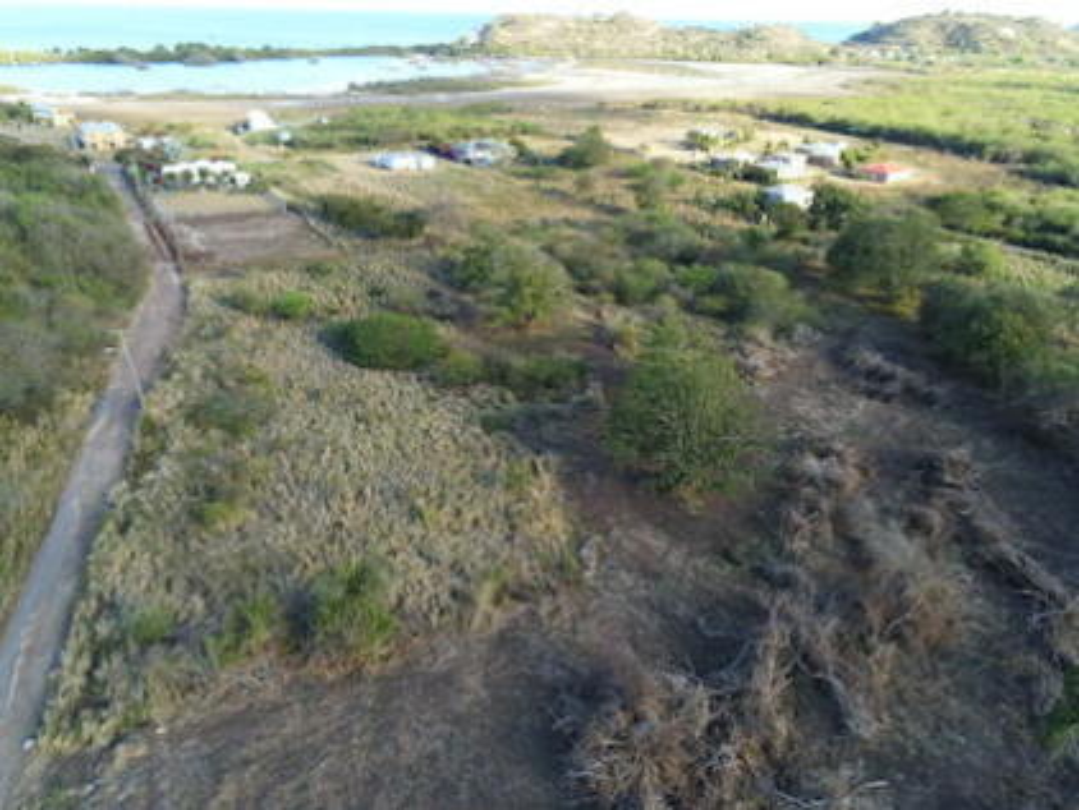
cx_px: 540
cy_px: 405
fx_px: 717
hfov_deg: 73.9
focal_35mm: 23
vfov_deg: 58.9
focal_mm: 4
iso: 189
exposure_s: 1/480
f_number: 2.4
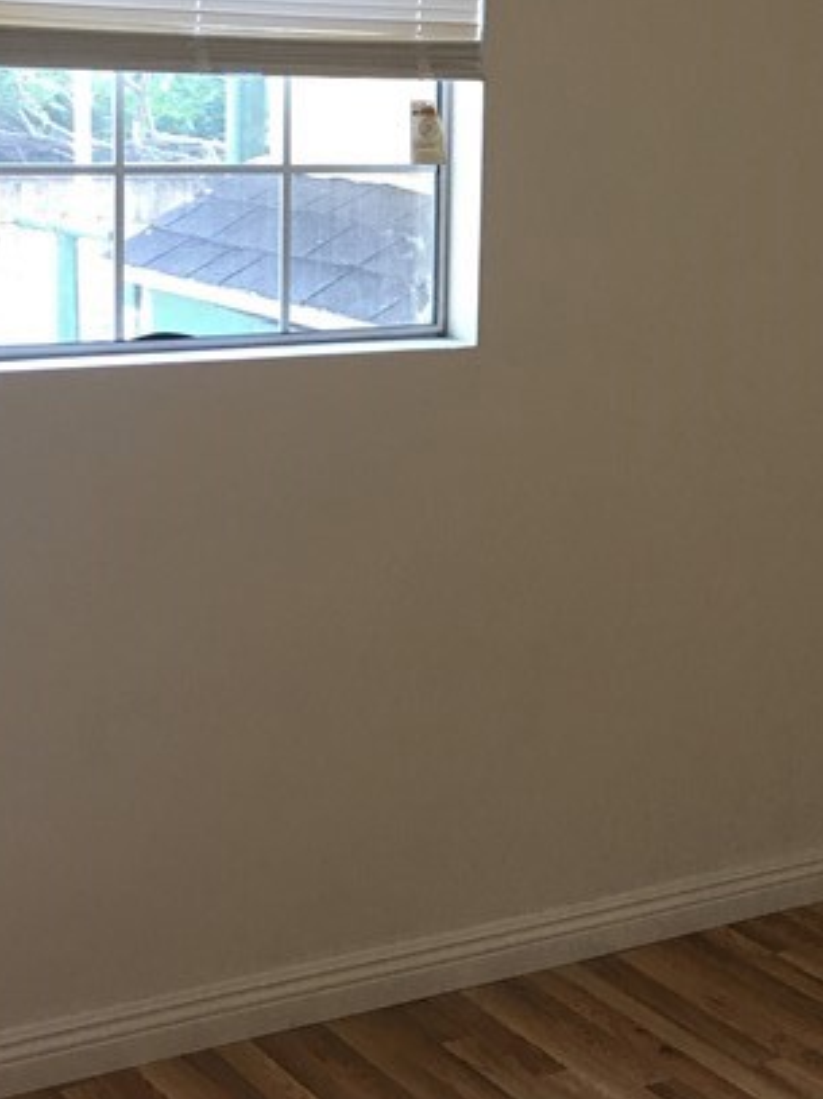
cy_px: 324
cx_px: 739
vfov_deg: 26.5
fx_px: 2315
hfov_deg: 19.8
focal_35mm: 73
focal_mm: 4.15
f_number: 2.2
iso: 25
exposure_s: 1/15
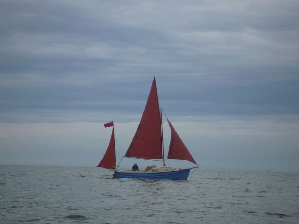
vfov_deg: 14.8
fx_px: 864
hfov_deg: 19.6
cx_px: 150
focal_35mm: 100
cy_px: 112
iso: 100
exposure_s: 1/800
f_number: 5.6
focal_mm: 17.6
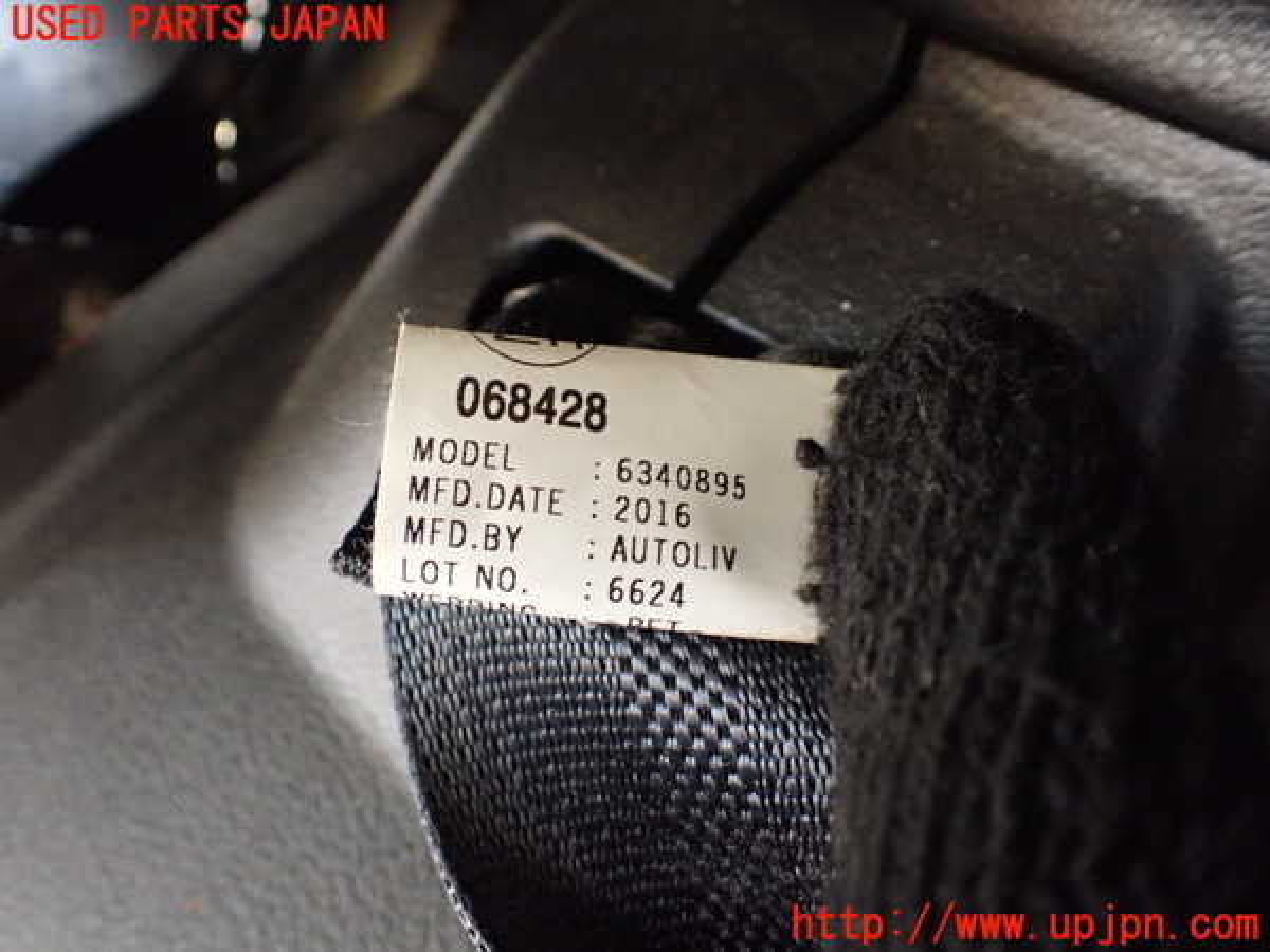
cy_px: 476
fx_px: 1101
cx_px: 635
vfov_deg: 46.8
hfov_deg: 60.0
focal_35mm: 30
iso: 1000
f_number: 2.3
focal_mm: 5.4
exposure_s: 1/30
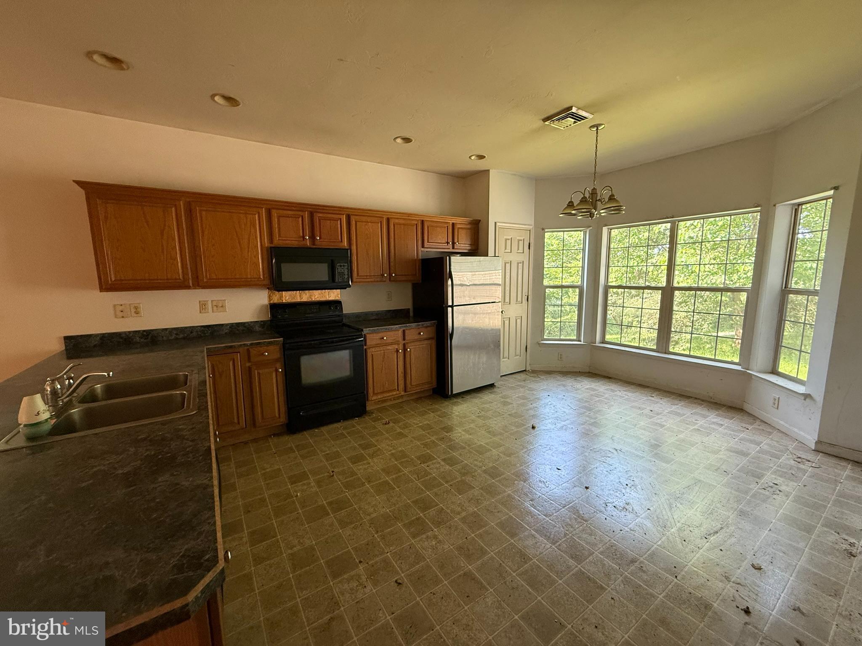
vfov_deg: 85.7
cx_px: 431
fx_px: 349
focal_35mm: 14
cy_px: 323
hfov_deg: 102.1
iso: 250
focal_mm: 2.22
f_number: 2.2
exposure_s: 1/99
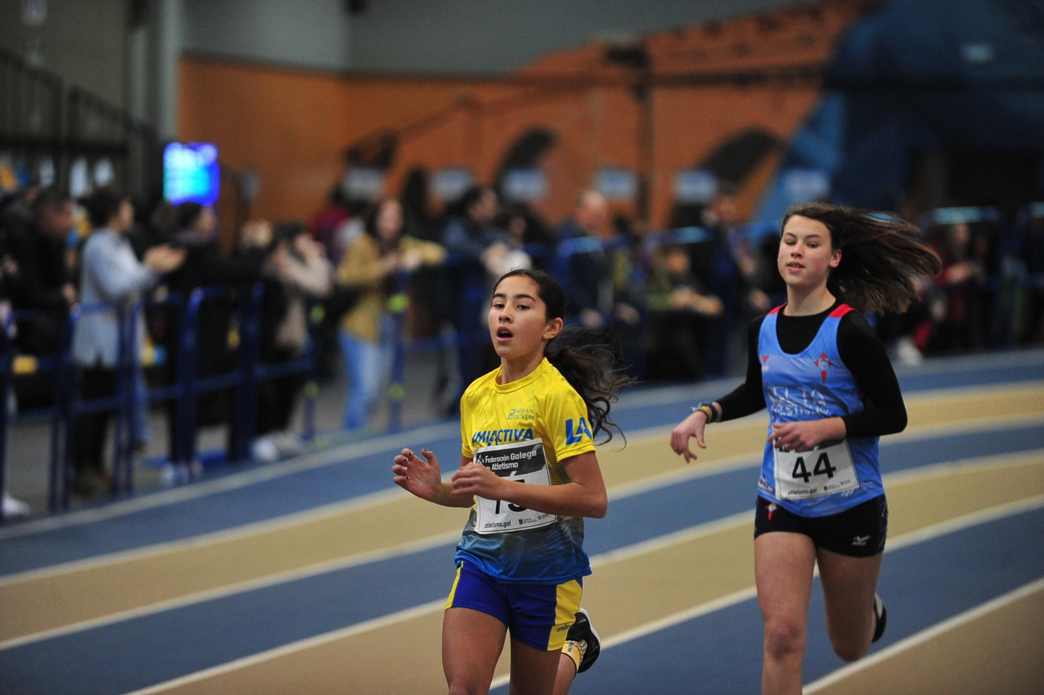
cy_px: 348
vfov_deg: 6.9
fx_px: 5797
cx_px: 522
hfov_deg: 10.3
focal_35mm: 200
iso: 3200
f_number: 2.8
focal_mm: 200
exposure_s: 1/500
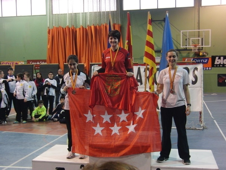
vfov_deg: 30.3
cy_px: 85
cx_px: 113
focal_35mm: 48
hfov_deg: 39.7
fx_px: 313
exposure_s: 1/25
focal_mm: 8.4
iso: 400
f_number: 4
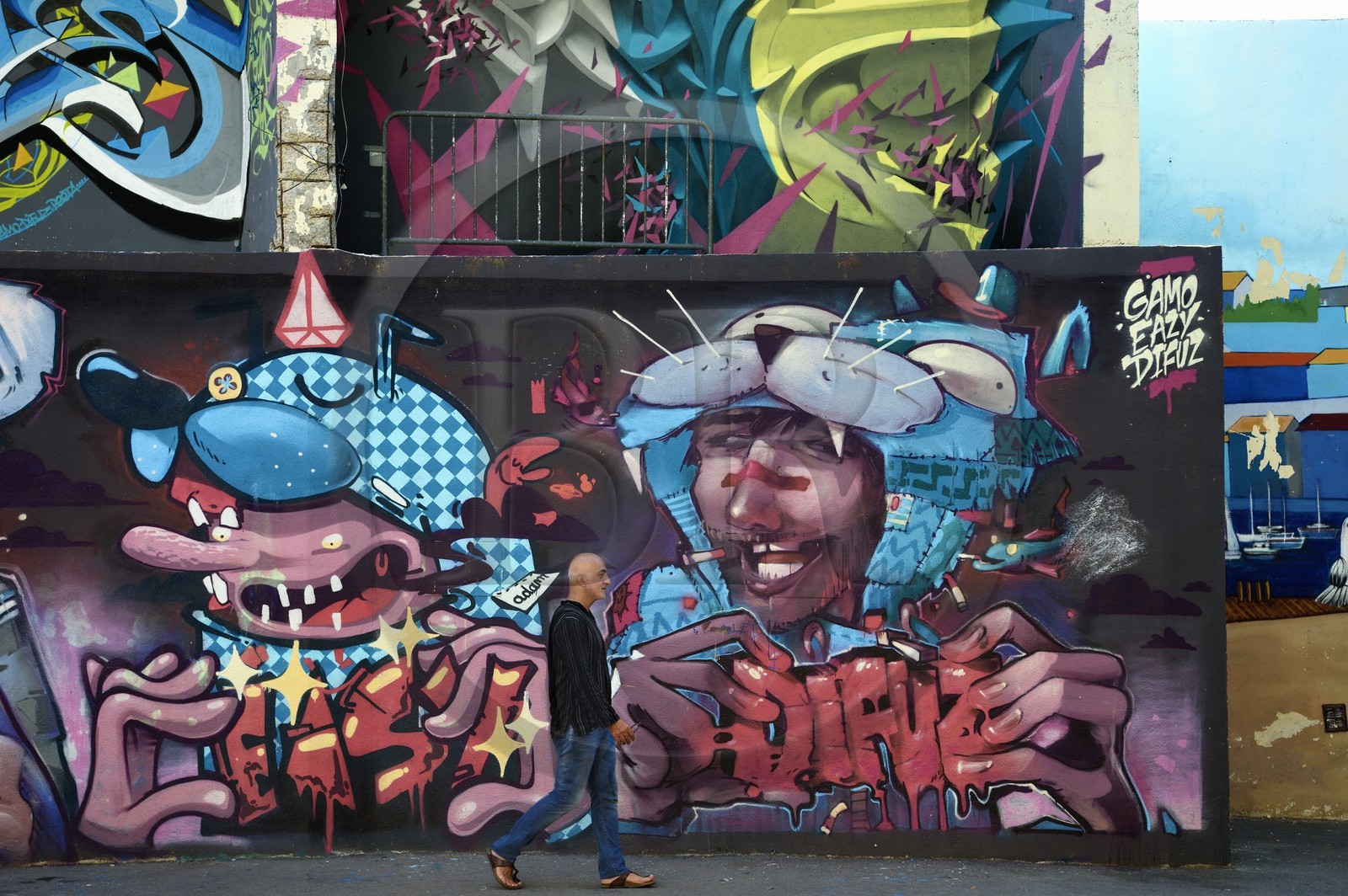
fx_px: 2619
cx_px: 674
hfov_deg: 28.9
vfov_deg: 19.4
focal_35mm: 70
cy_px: 448
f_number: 5.6
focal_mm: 70
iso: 200
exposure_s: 1/250
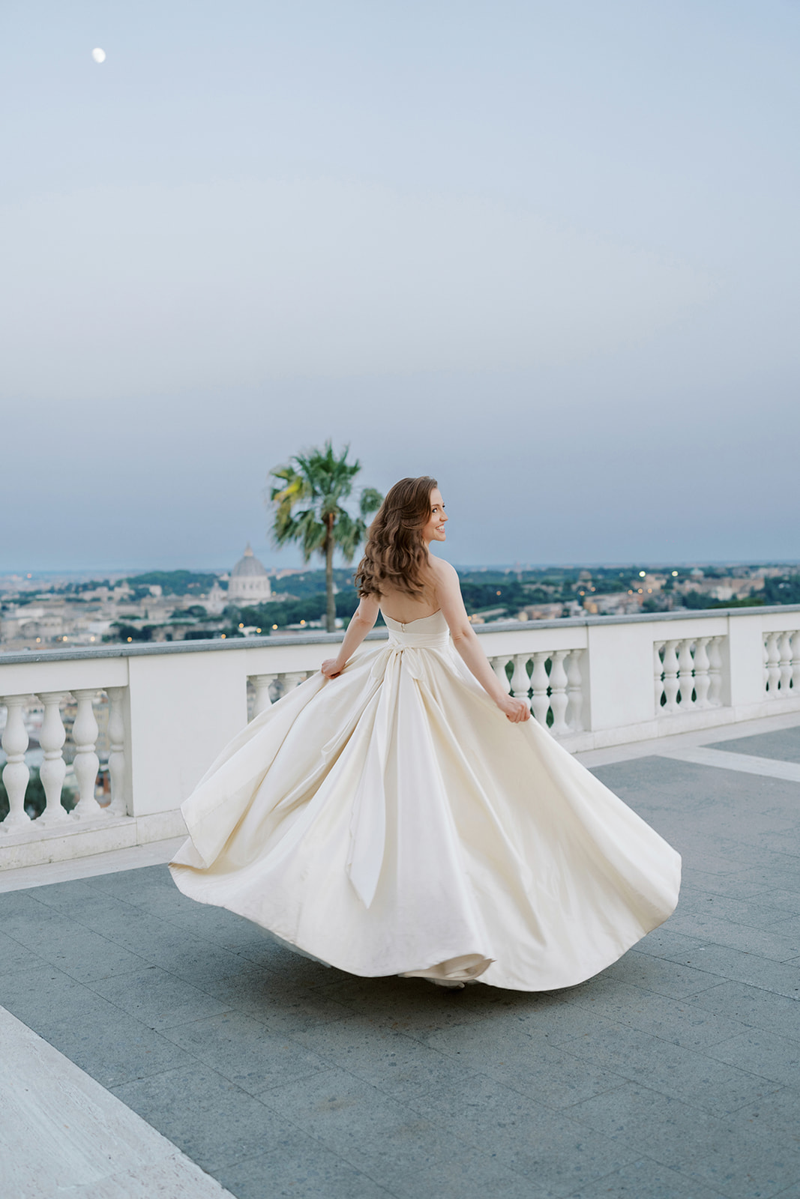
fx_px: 1166
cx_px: 400
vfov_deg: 54.4
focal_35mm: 35
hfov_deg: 37.9
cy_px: 600
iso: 200
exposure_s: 1/200
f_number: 2
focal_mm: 35
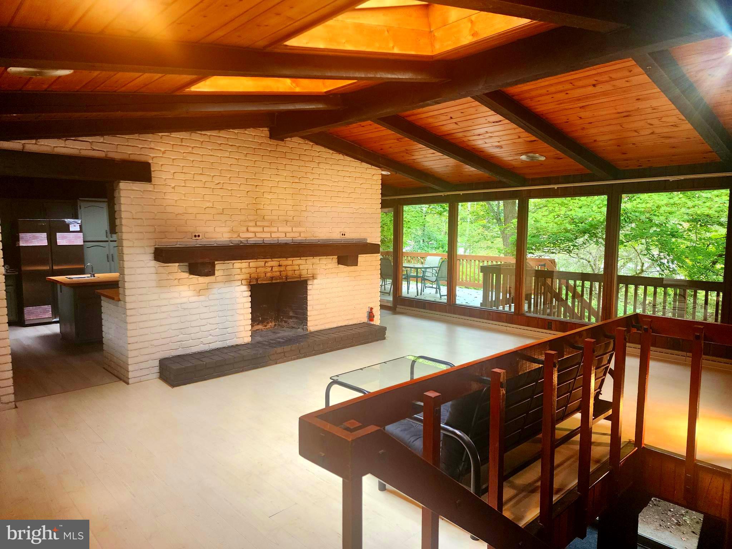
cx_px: 366
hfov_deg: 73.9
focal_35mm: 23
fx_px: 486
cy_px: 274
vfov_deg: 58.9
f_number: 1.8
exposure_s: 1/120
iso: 250
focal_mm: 6.4
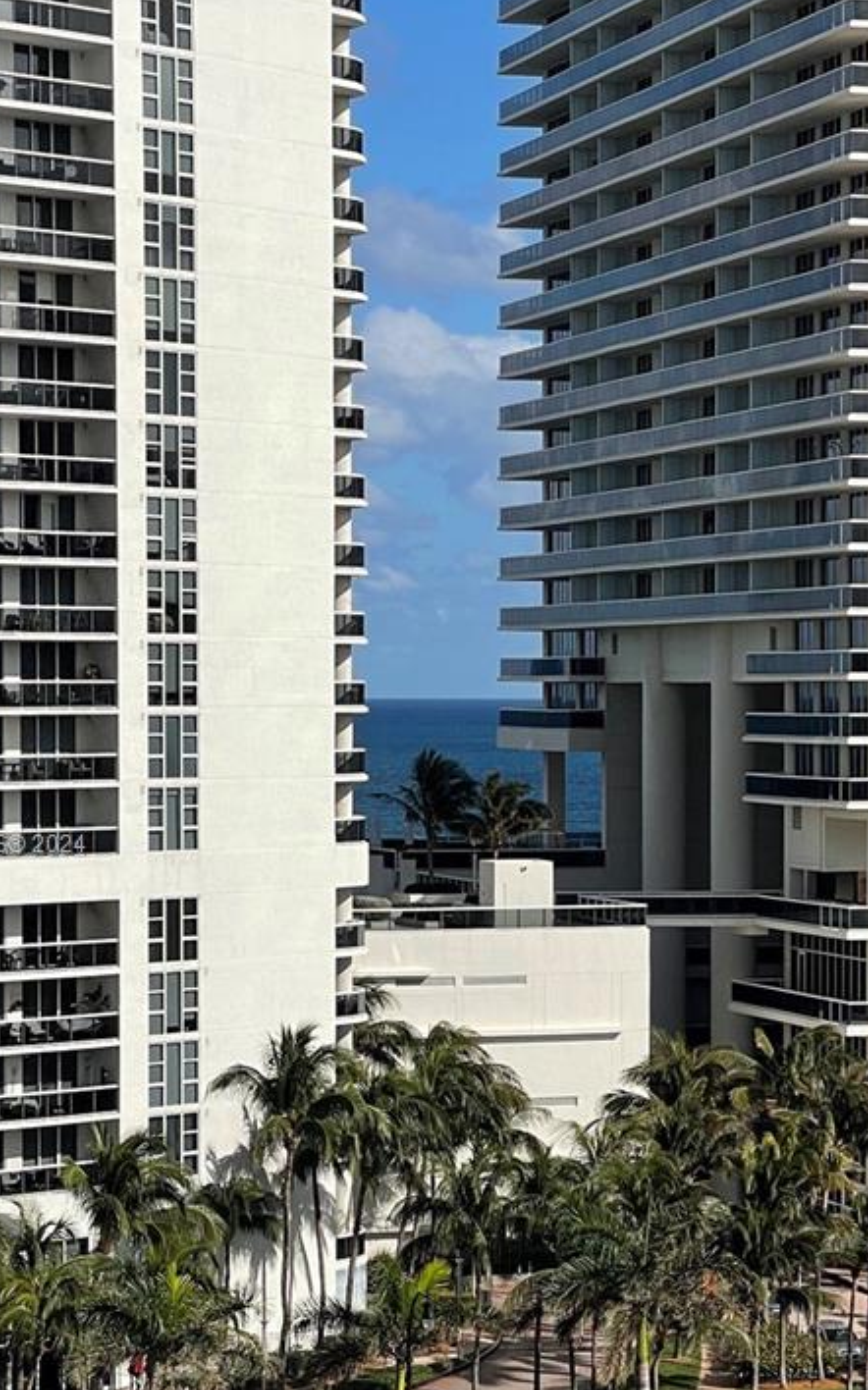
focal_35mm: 115
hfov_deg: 11.4
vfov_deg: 18.1
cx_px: 611
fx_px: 4356
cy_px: 846
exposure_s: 1/2096
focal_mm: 7.5
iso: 20
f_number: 2.2
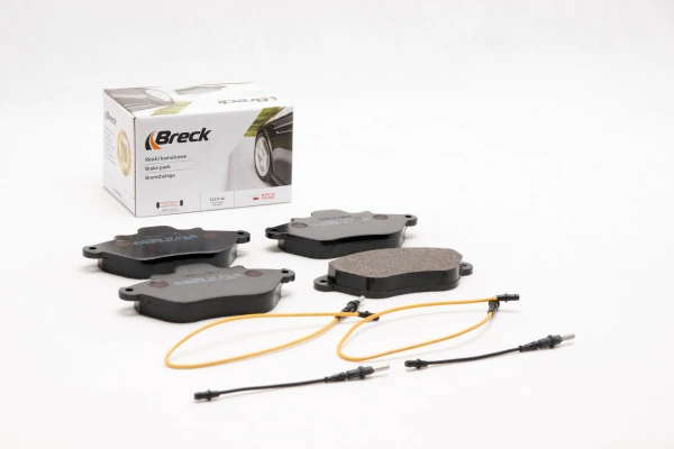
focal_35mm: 82
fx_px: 1544
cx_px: 337
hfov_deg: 24.6
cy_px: 224
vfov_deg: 16.6
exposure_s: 1/200
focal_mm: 55
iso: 100
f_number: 11
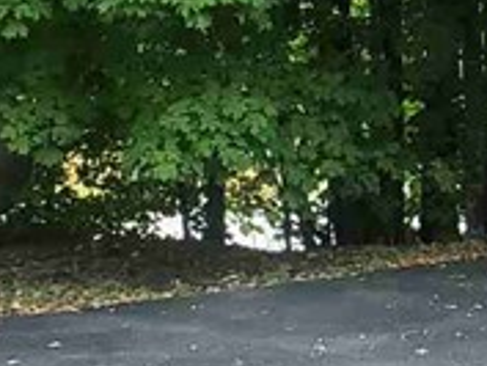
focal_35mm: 150
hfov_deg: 11.7
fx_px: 2112
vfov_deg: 9.7
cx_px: 1002
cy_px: -124
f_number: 2.4
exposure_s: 1/120
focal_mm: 4.3
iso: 64
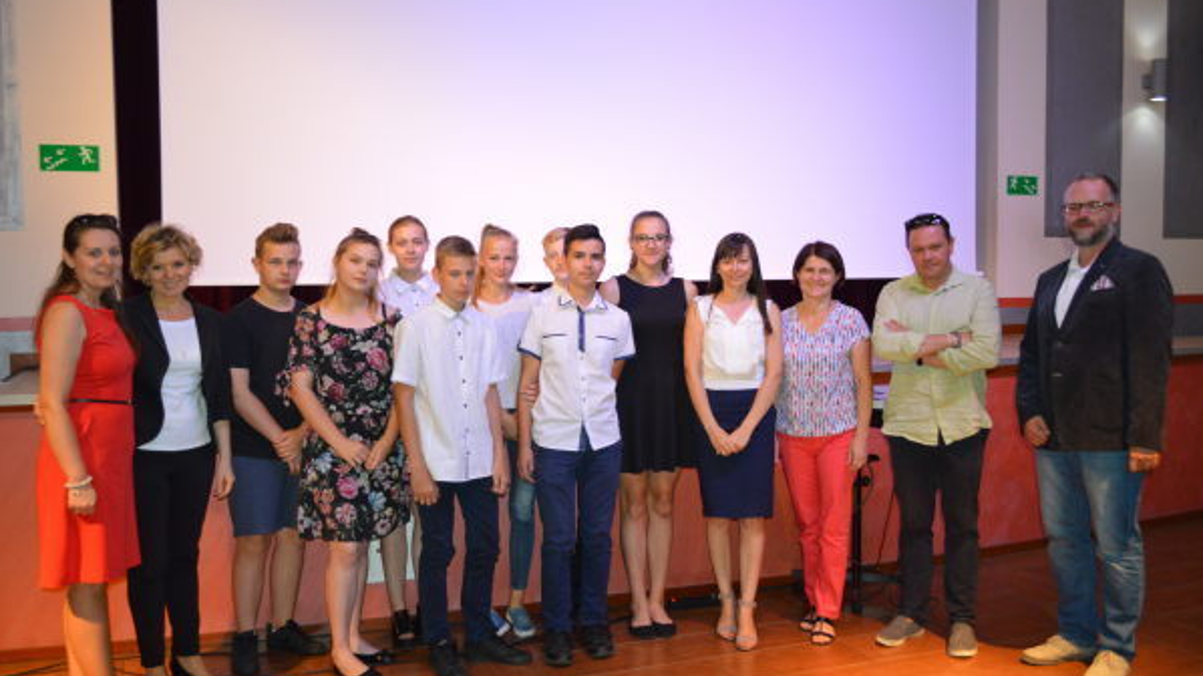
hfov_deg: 56.6
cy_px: 346
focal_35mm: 35
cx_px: 606
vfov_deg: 33.7
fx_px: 1116
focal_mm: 22
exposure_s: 1/60
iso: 900
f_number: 3.8
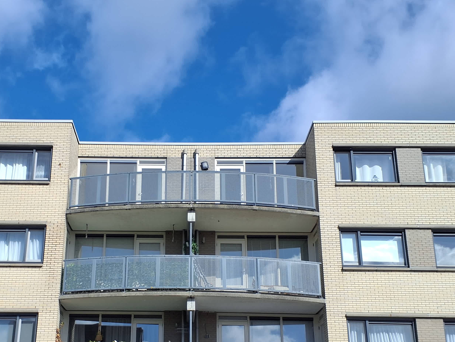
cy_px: 237
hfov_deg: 41.8
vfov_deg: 31.8
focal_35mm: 45
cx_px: 174
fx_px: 592
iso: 40
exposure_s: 1/2037
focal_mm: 3.6
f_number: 1.9
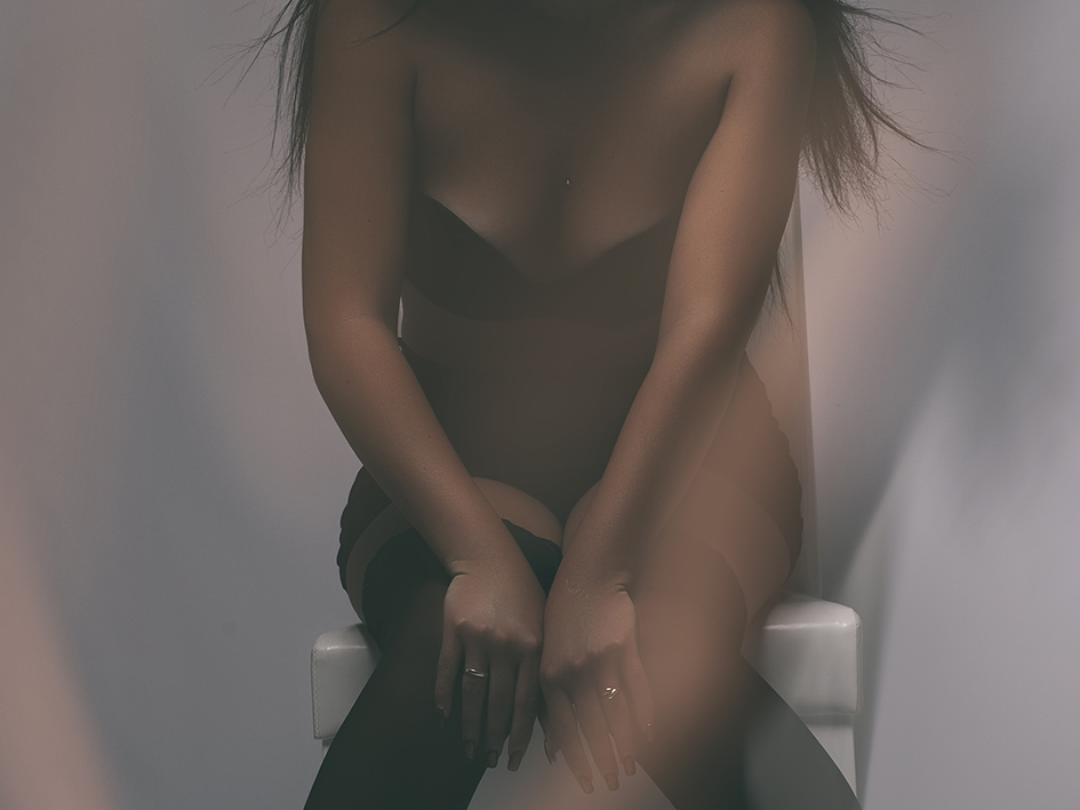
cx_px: 568
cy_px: 516
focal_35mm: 122
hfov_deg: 16.1
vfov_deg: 12.1
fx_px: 3807
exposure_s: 1/500
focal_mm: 50
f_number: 11
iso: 200
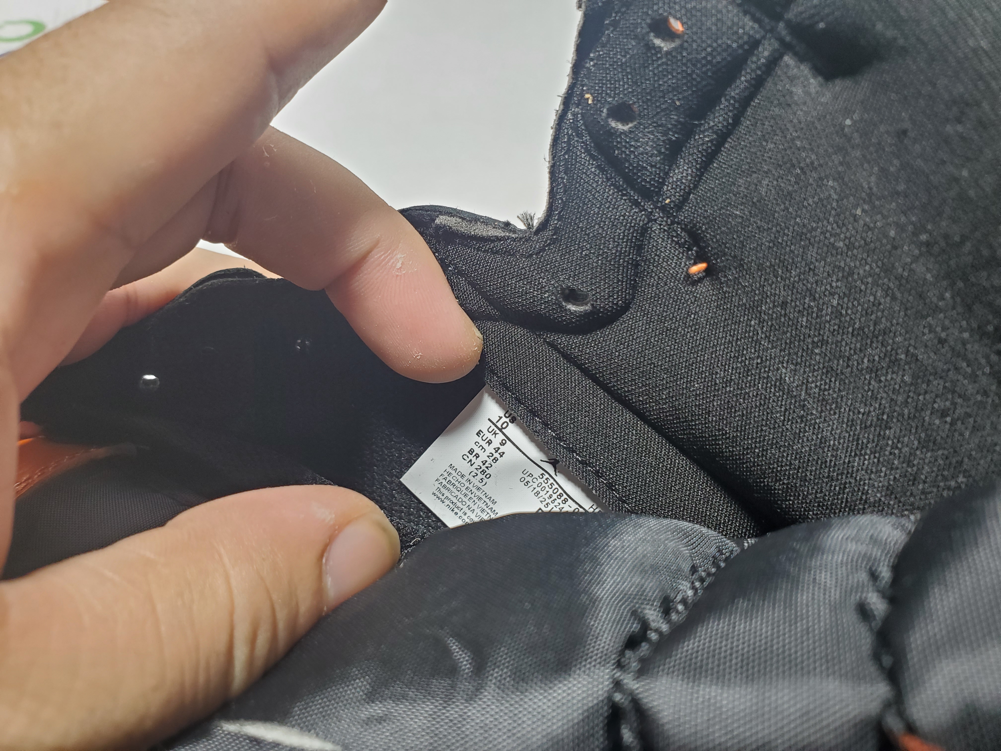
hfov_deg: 67.3
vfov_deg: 53.1
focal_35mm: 26
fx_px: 752
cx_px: 500
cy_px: 376
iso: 80
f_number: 2.4
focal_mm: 4.3
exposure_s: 1/100
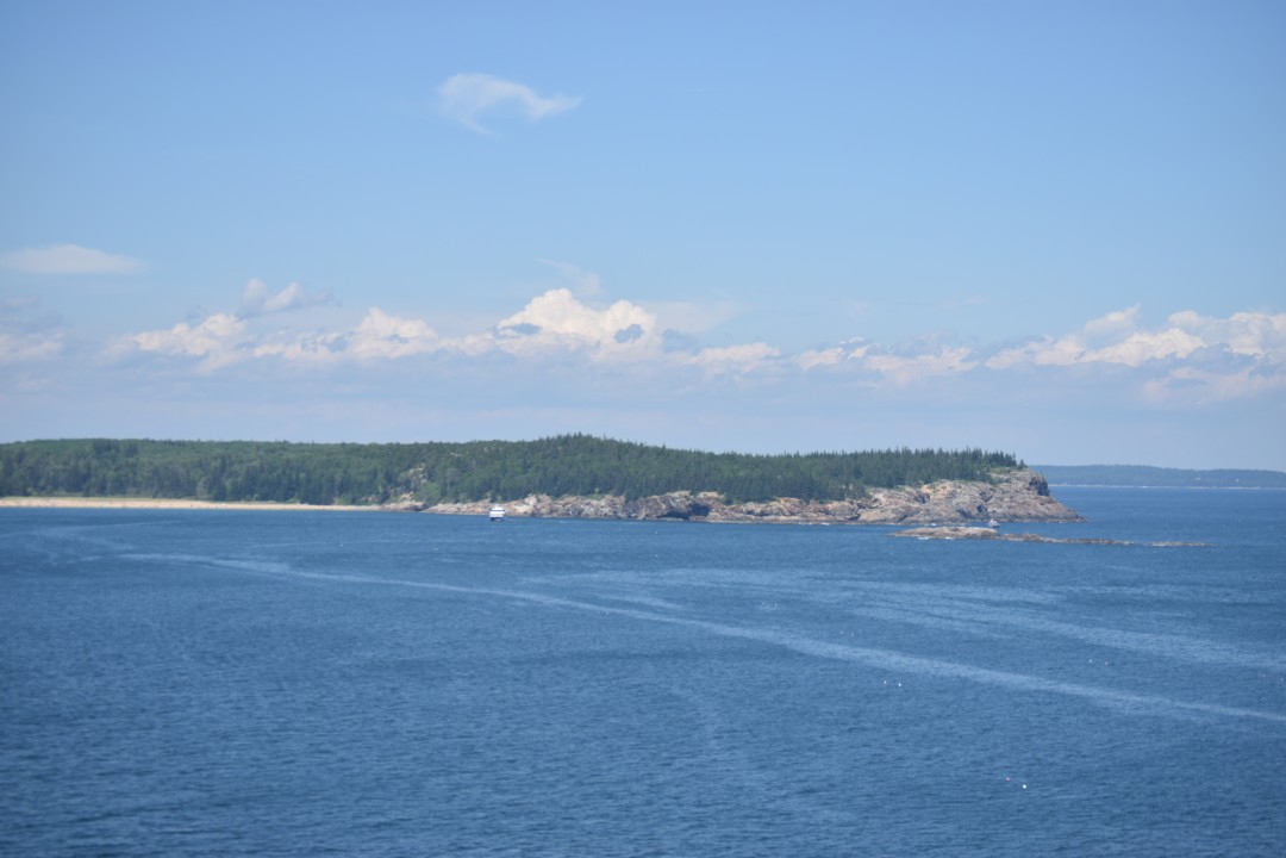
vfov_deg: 16.6
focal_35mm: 82
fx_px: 2947
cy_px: 429
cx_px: 643
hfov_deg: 24.6
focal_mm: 55
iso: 100
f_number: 4
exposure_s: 1/1000
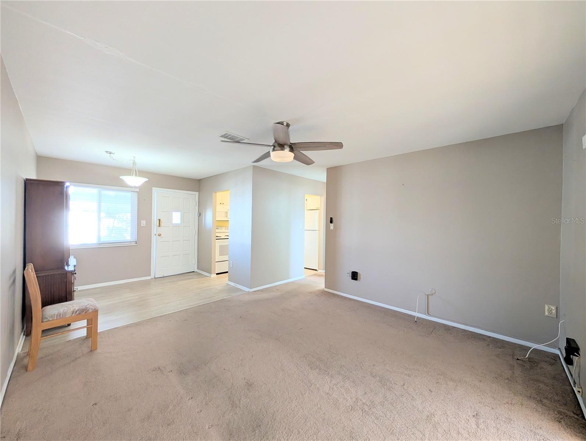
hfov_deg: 110.5
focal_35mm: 12
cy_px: 220
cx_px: 293
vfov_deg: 94.6
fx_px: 203
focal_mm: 2.02
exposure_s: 1/120
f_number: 1.7
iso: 120
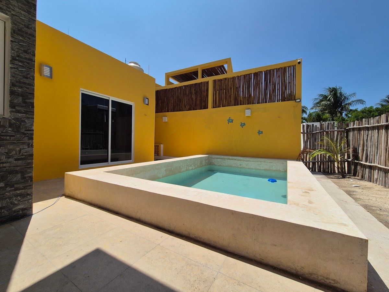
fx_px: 146
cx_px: 194
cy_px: 146
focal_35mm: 13
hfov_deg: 106.2
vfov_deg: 89.9
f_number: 2.2
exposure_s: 1/4240
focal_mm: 2.2
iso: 50
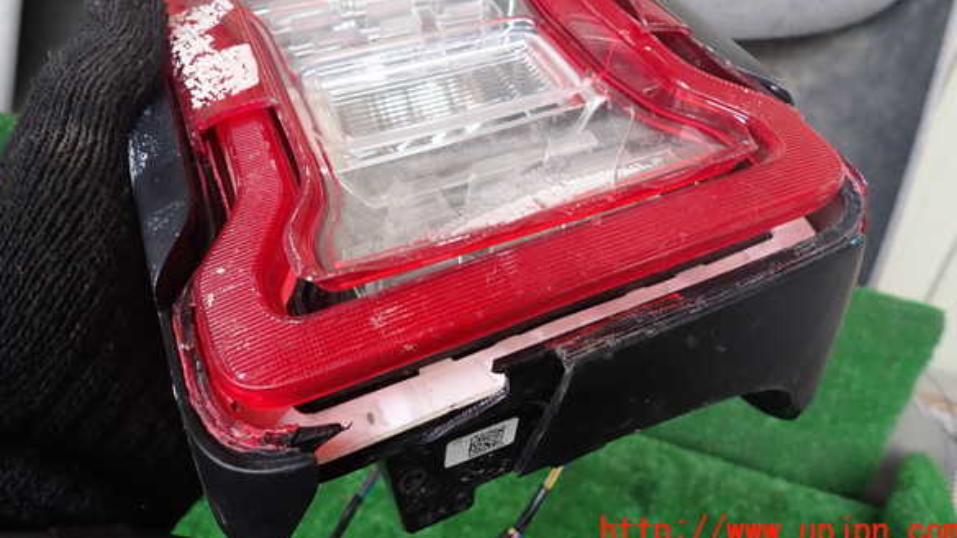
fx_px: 710
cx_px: 478
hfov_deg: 67.9
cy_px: 184
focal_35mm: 28
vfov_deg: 41.0
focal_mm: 4.5
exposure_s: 1/80
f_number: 2
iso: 100
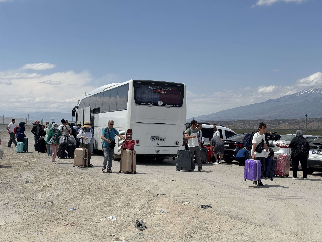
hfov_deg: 39.7
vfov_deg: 30.3
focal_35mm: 48
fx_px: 446
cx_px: 161
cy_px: 121
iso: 64
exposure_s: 1/5376
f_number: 1.78
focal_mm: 6.76
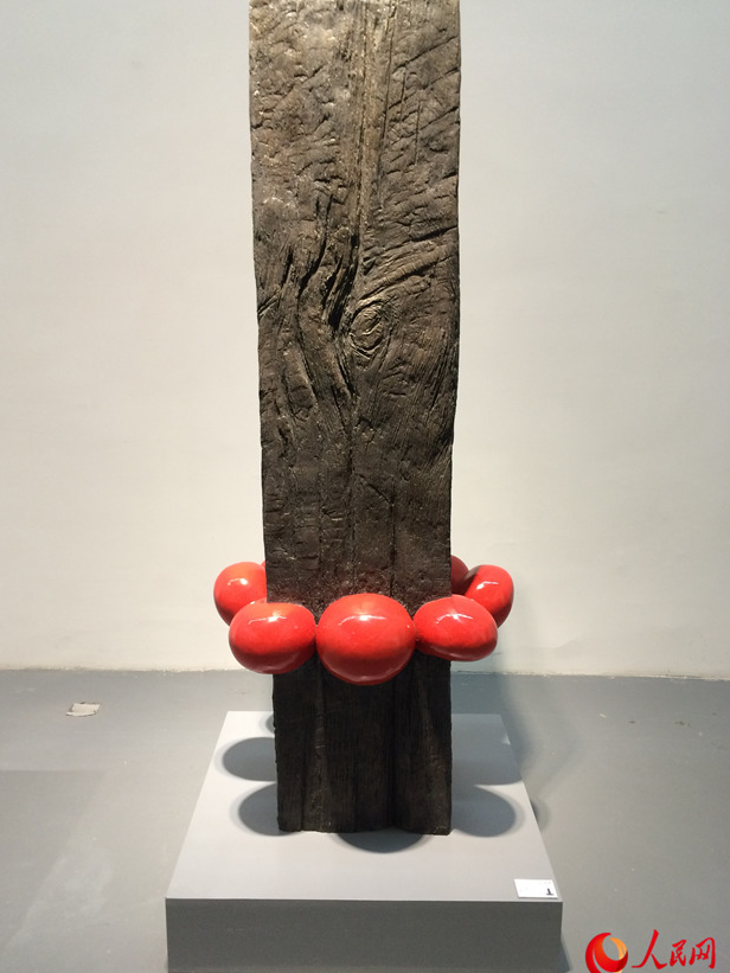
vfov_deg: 60.0
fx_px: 843
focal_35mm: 30
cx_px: 357
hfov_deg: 46.8
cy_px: 484
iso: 64
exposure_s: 1/33
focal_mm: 4.15
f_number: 2.2
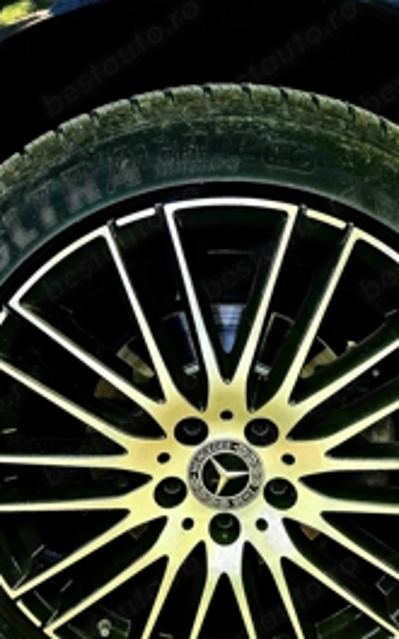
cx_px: 215
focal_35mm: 37
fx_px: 644
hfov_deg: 34.4
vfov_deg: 50.8
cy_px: 470
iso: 400
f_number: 1.7
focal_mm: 6.3
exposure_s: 1/101
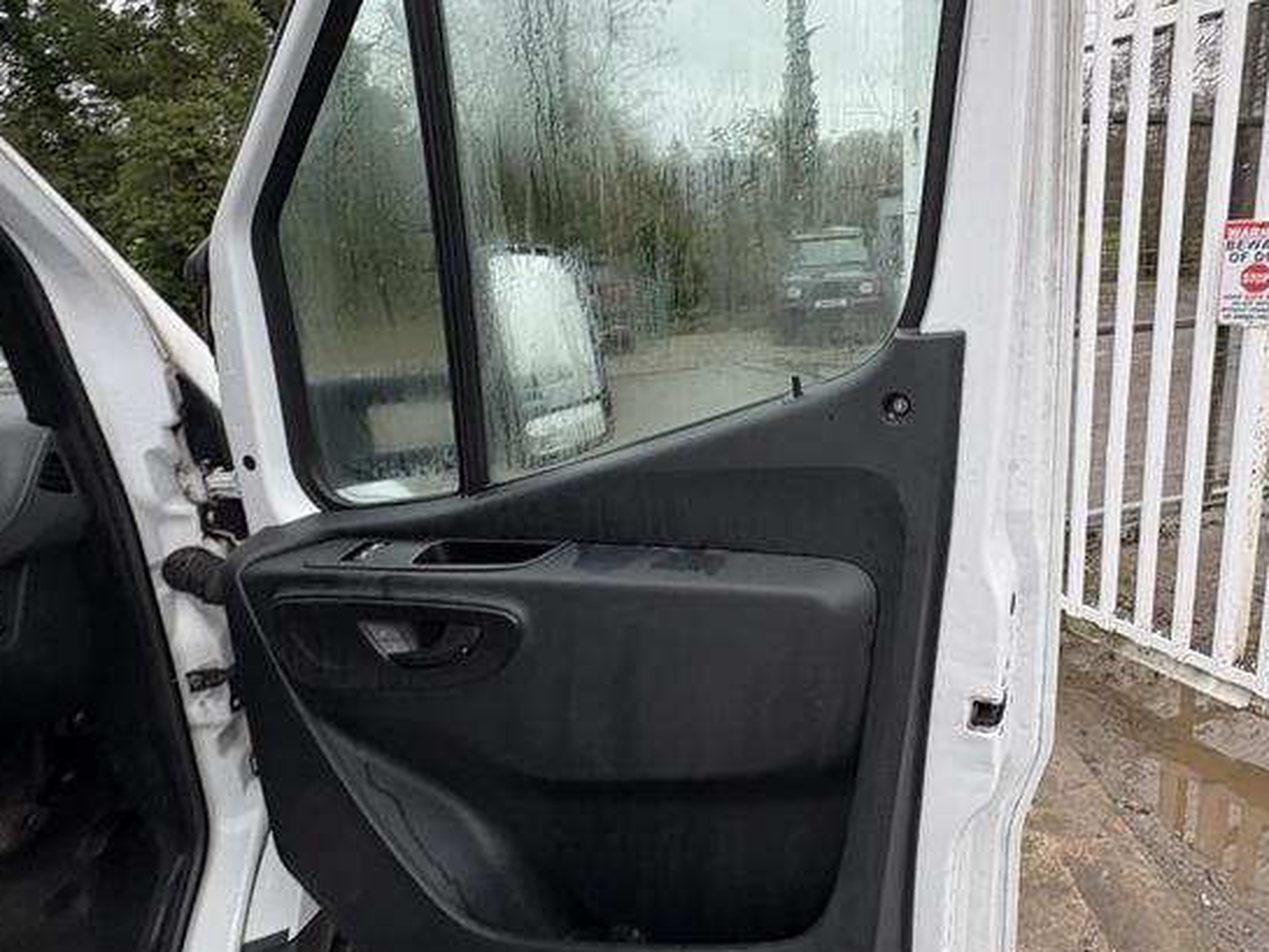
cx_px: 803
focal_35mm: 23
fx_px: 843
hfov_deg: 72.5
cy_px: 461
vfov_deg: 58.9
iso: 80
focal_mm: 2.22
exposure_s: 1/99
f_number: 2.2
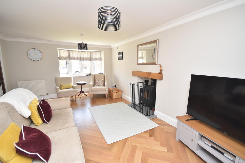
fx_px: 102
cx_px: 122
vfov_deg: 77.3
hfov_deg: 100.4
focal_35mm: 15
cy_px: 82
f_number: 4
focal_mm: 10
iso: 800
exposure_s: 1/125
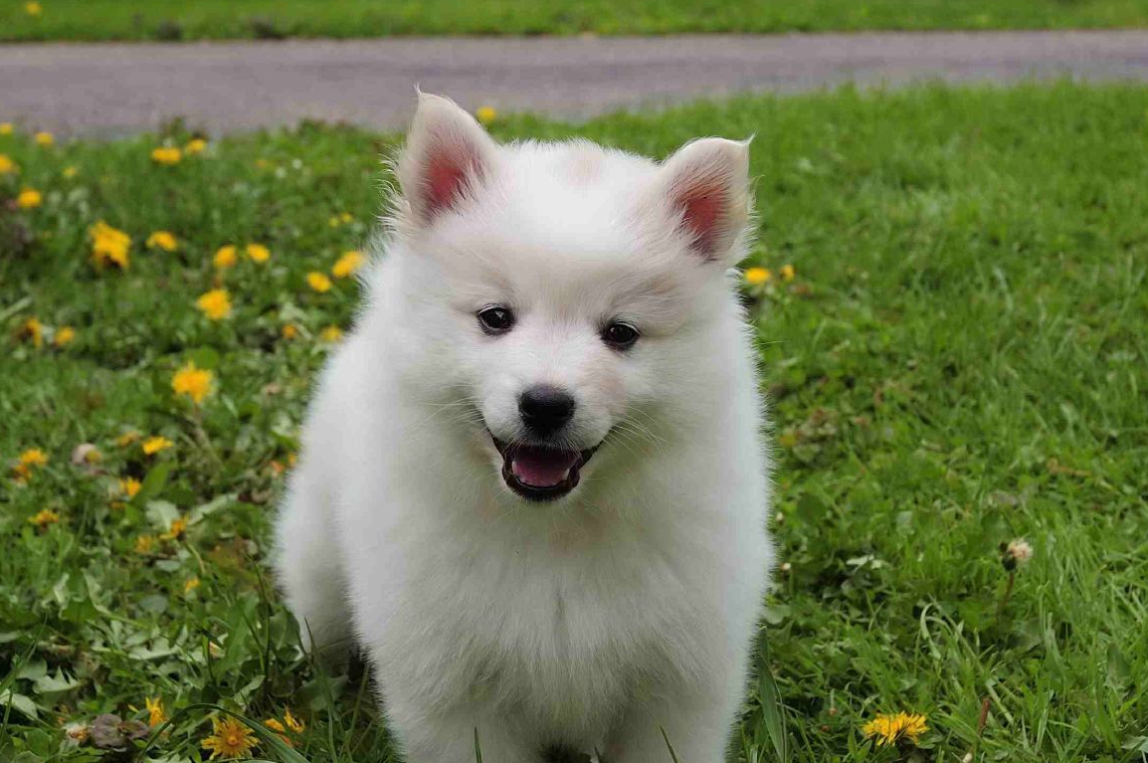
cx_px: 584
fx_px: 2517
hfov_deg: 25.7
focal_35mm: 79
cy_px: 418
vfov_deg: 17.2
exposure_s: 1/250
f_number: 8
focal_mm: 38
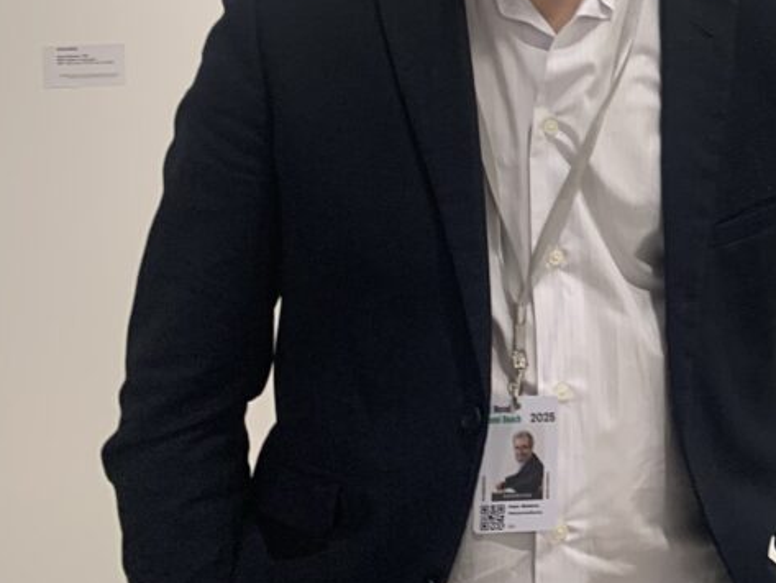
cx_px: 938
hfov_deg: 26.1
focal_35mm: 66
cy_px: -102
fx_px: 1480
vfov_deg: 20.9
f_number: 1.8
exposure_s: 1/60
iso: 64
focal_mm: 4.25
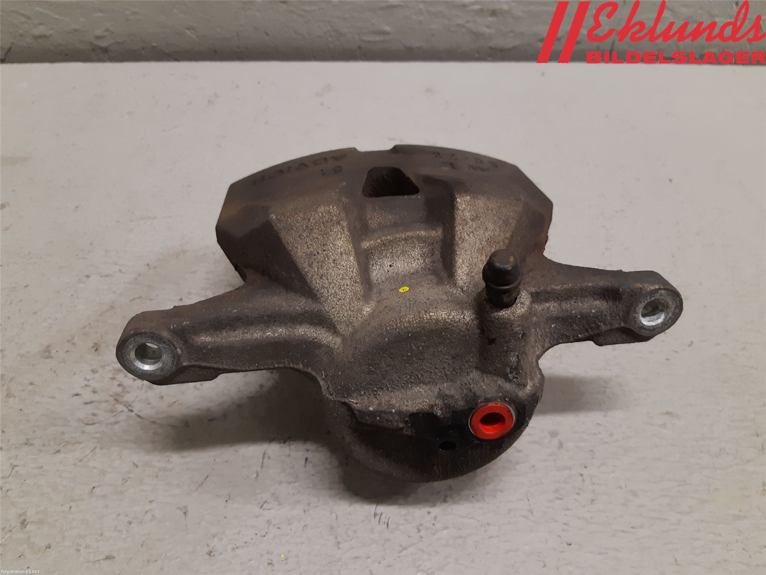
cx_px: 383
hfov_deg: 67.3
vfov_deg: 53.1
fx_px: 575
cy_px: 288
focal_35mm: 26
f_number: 1.7
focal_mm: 3.93
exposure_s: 1/50
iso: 160
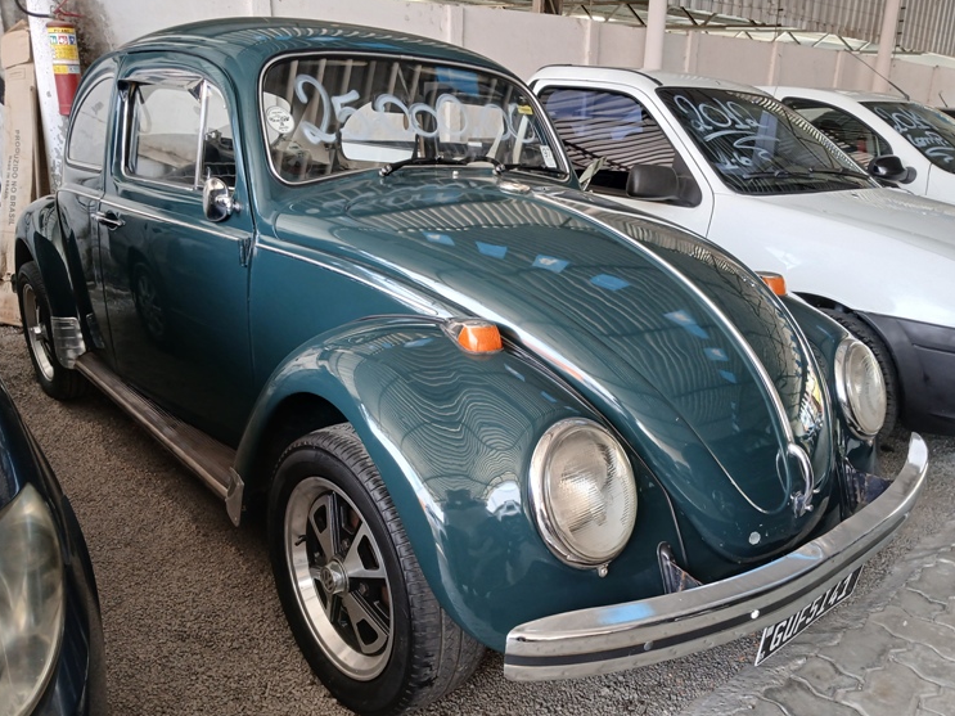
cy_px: 382
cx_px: 485
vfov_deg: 49.7
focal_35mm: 28
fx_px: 772
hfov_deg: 63.4
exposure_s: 1/60
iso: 80
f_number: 1.8
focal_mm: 3.98
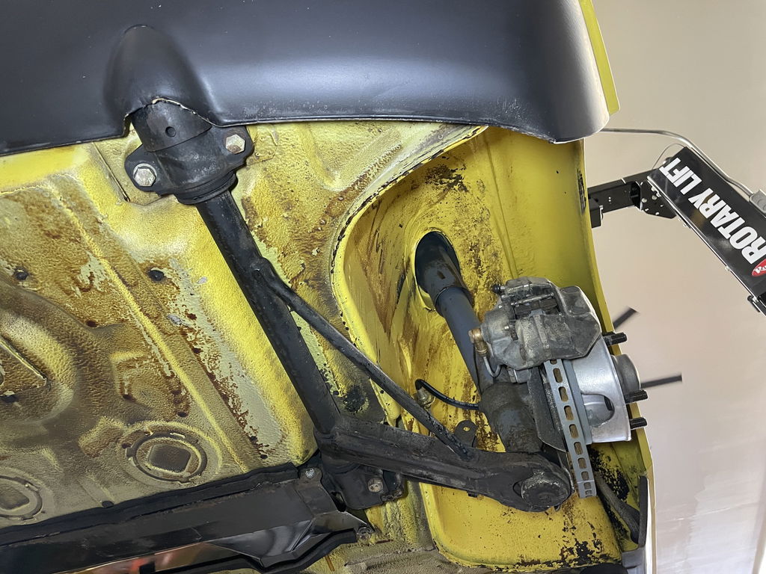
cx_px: 383
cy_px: 287
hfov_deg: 67.3
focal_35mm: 26
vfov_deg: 53.1
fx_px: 575
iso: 400
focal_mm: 4.2
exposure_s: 1/60
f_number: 1.6
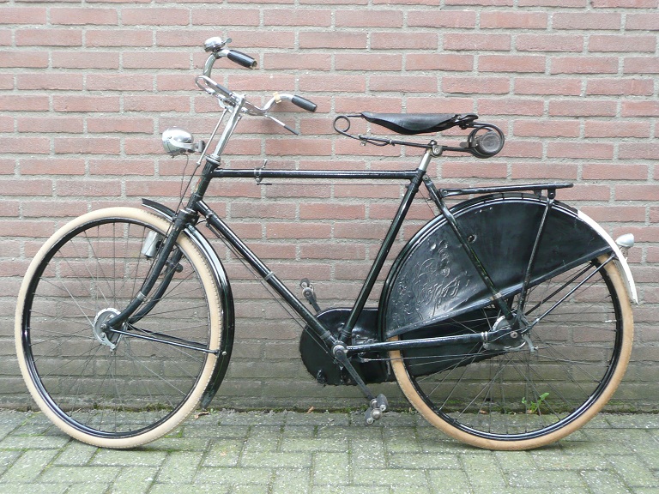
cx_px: 330
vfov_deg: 36.0
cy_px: 247
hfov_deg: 46.8
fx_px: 761
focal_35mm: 40
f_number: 3.9
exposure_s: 1/30
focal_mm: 6.5
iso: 200
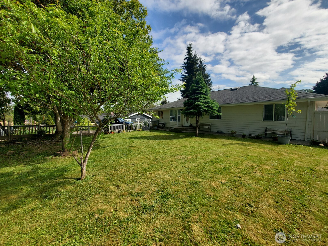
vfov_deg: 89.9
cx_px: 164
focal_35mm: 13
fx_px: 123
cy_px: 123
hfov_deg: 106.2
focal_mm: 1.8
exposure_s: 1/1293
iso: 50
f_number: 2.2
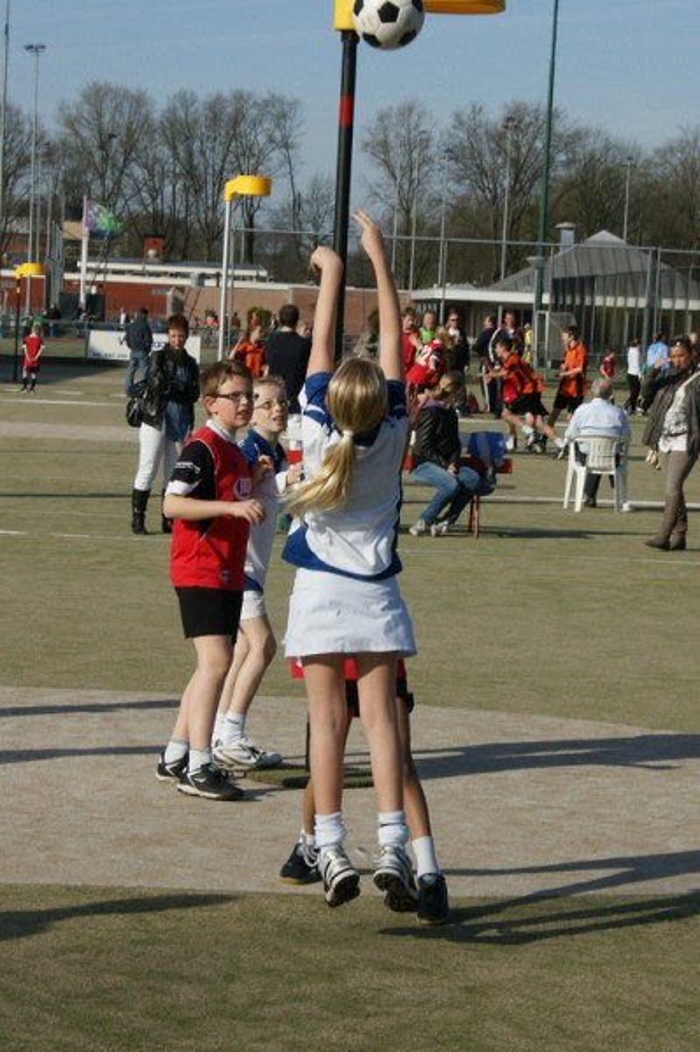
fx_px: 2191
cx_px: 350
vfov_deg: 27.0
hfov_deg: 18.2
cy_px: 526
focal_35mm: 75
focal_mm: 50
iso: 200
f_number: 13
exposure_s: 1/320
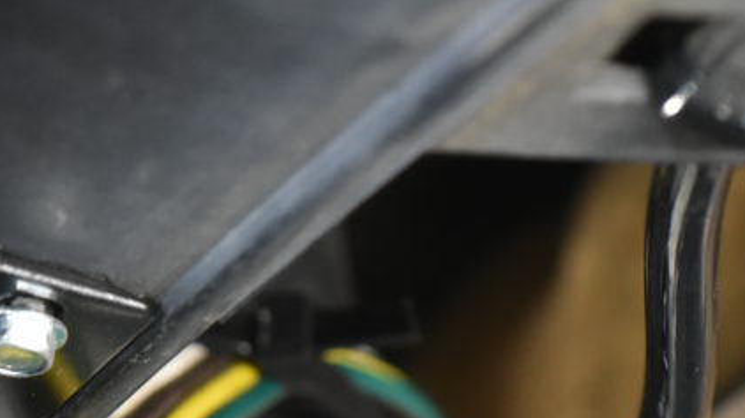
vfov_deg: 5.2
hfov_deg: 9.2
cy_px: 690
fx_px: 4522
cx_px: -344
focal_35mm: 229
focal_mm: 60
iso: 3200
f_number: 8
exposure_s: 1/250
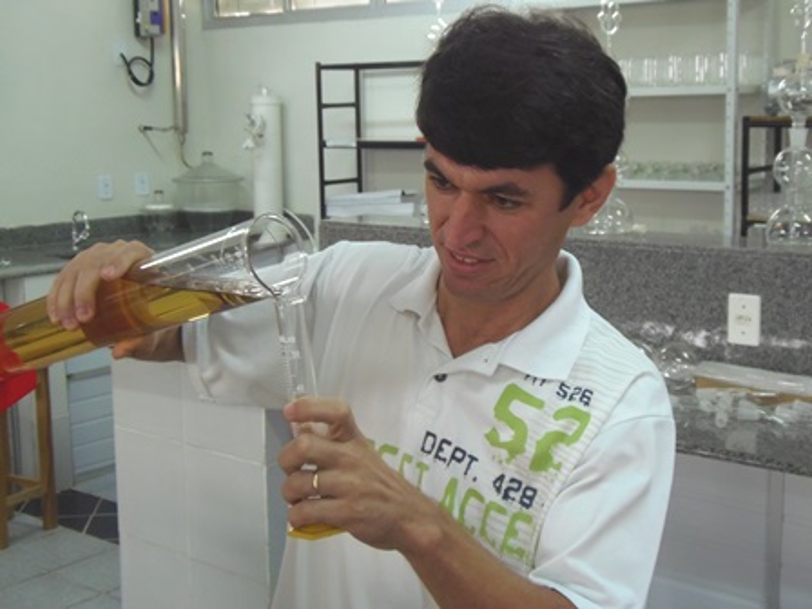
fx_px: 1149
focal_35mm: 49
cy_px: 304
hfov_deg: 38.9
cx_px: 406
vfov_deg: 29.7
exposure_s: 1/30
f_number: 3.8
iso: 250
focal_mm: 9.1
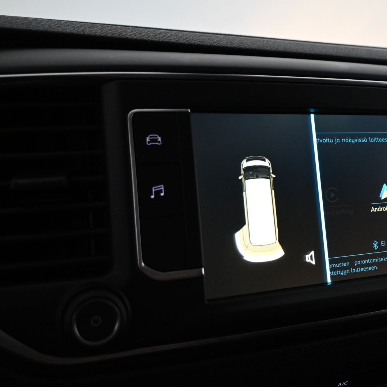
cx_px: 290
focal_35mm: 40
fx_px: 506
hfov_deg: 40.7
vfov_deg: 41.9
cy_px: 190
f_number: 3.8
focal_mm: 20.5
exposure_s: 1/125
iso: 2200
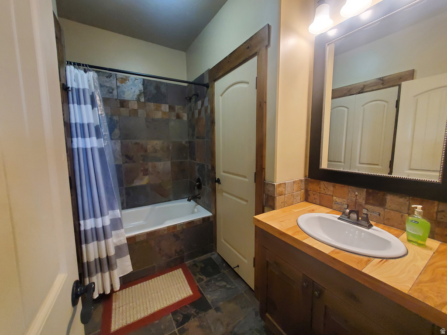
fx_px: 168
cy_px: 168
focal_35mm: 13
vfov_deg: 89.9
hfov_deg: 106.2
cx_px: 224
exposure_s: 1/60
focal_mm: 1.8
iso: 320
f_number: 2.2
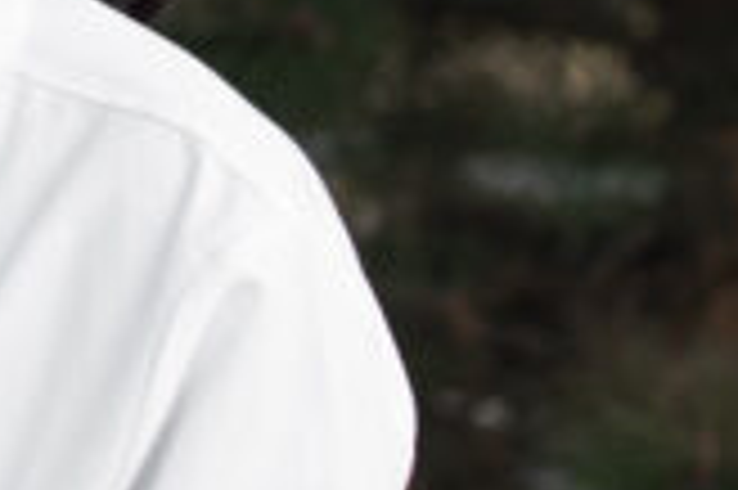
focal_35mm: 219
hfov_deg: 8.7
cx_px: -900
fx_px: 4485
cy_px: -81
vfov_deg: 6.2
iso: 320
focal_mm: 35
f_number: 2.8
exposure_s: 1/800
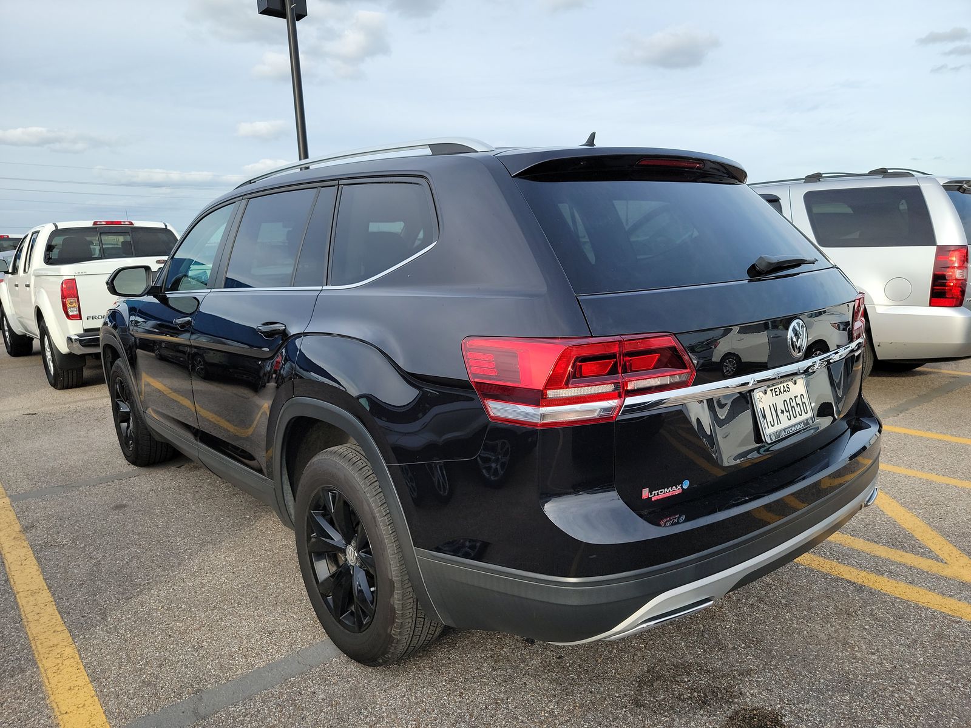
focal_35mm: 24
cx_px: 486
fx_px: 673
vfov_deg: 56.8
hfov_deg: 71.6
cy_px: 364
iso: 50
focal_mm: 6.7
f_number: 1.8
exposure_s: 1/257
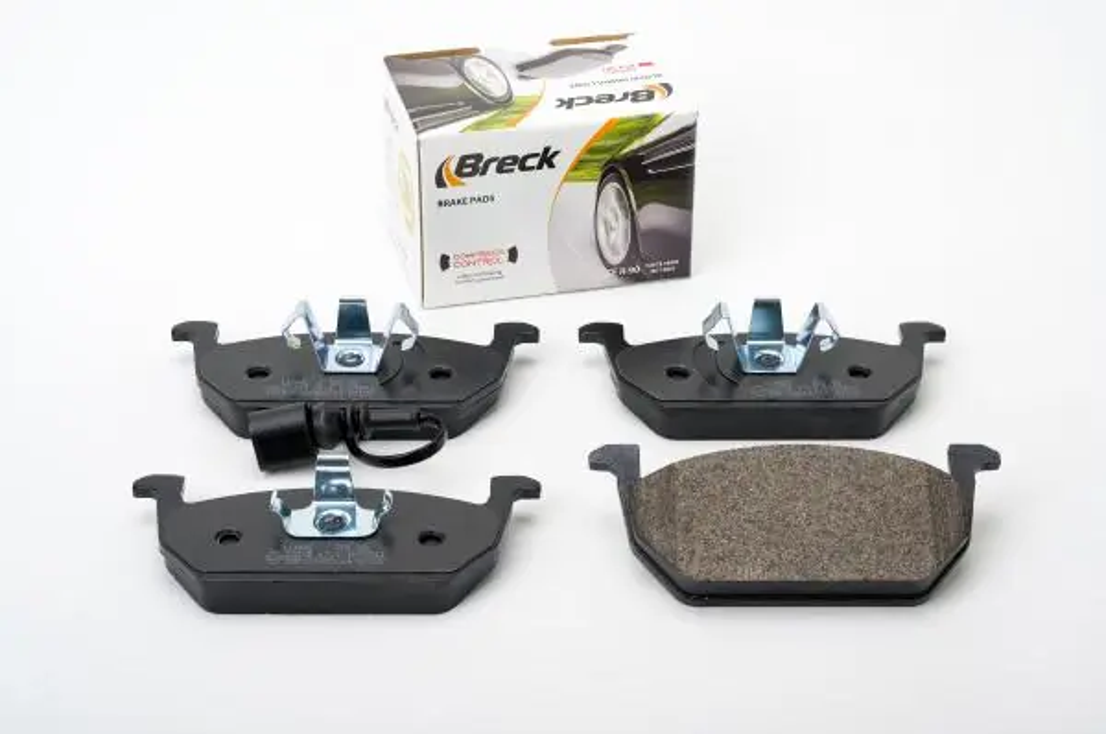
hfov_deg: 28.9
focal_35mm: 70
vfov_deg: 19.4
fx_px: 2147
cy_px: 367
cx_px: 553
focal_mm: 70
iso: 64
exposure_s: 1/160
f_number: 10
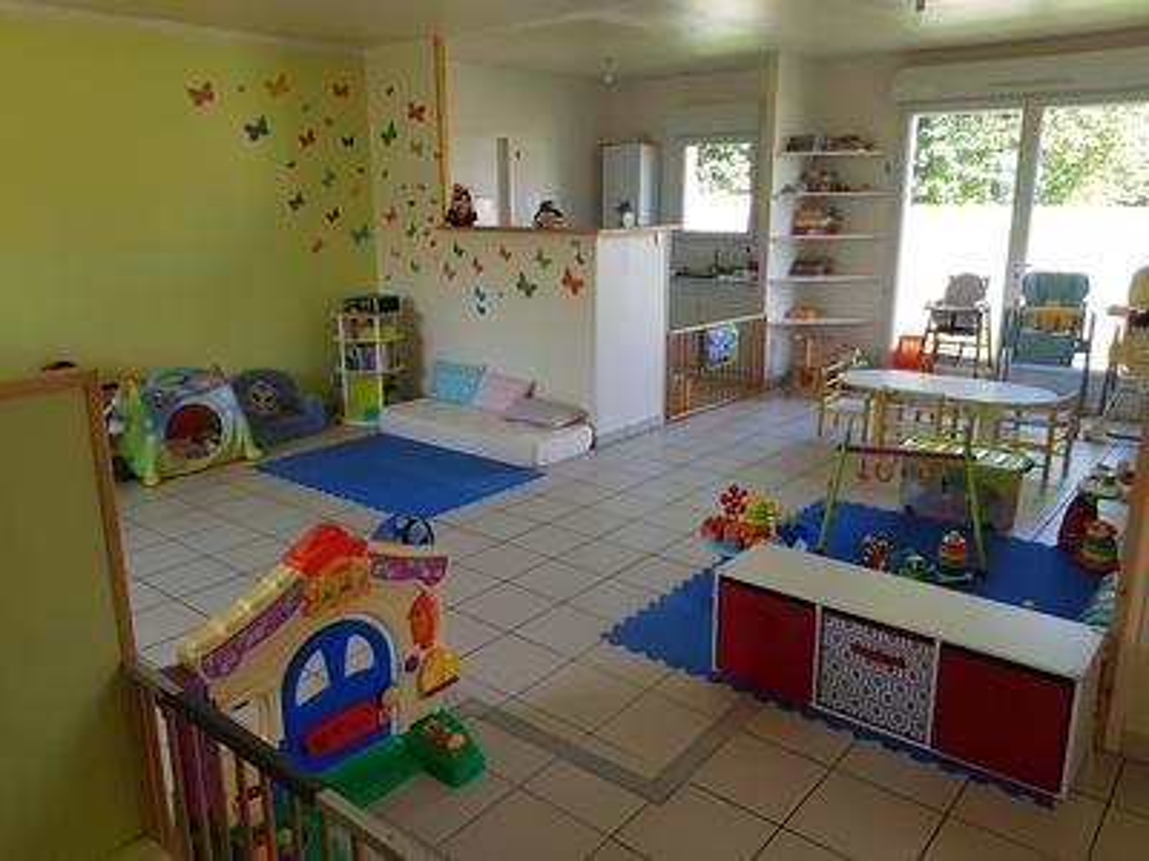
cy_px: 430
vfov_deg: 53.1
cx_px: 574
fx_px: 863
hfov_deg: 67.3
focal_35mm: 26
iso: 64
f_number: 1.7
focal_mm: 4.2
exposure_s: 1/100
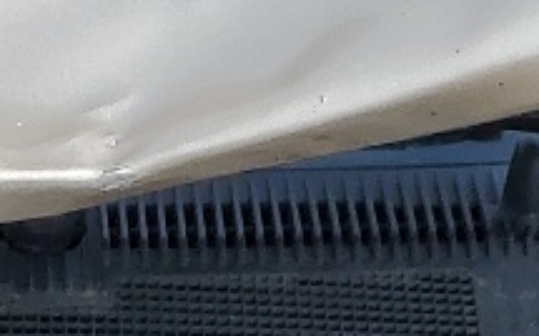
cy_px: 840
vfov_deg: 6.1
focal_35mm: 205
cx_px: -163
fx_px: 3009
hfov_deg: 10.0
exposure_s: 1/2000
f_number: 1.5
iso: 50
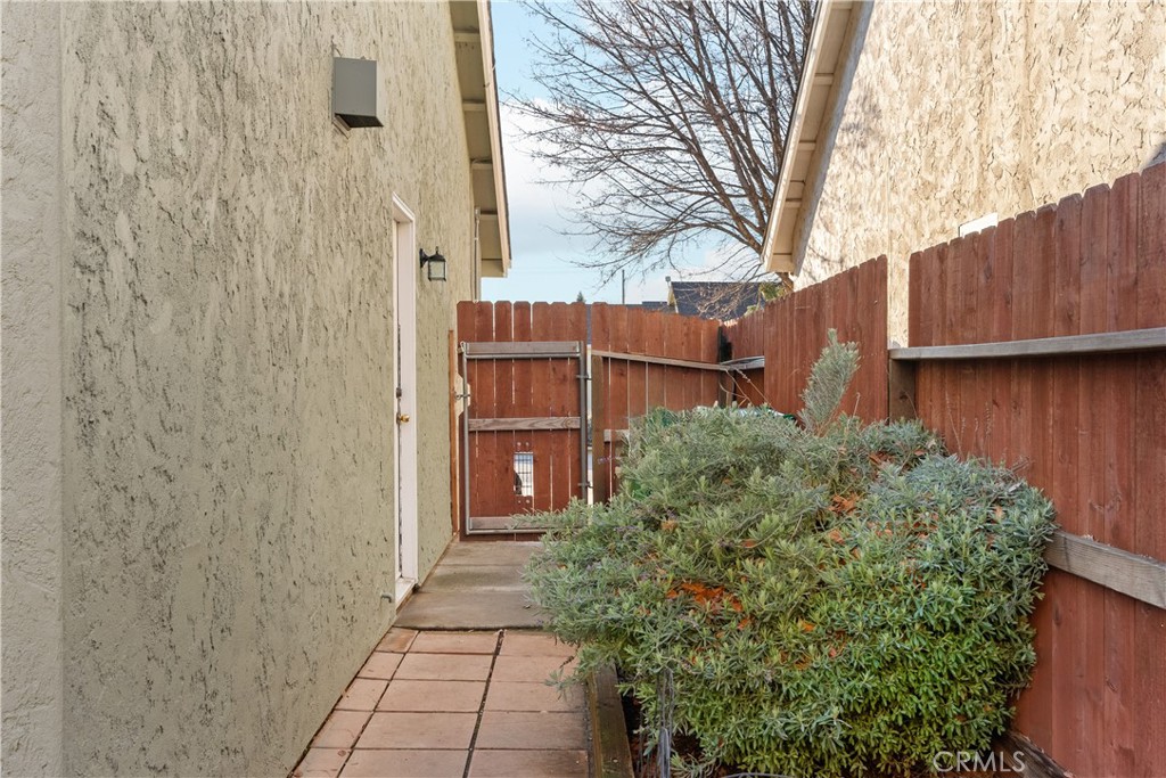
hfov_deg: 57.2
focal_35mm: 33
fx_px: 1069
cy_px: 389
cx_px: 583
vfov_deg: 40.0
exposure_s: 1/13
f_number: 10
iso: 640
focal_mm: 33
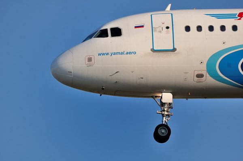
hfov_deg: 4.6
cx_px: 122
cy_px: 80
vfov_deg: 3.0
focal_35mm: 450
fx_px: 3033
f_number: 5.6
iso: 200
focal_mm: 300
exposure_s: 1/800
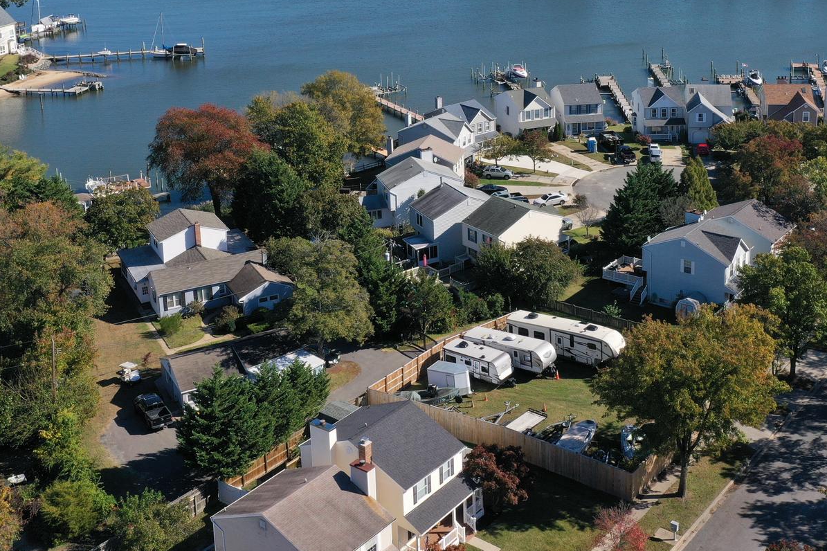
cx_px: 514
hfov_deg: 40.9
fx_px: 1102
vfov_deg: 27.3
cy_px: 87
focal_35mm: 48
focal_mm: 10.26
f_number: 6.3
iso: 100
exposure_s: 1/500
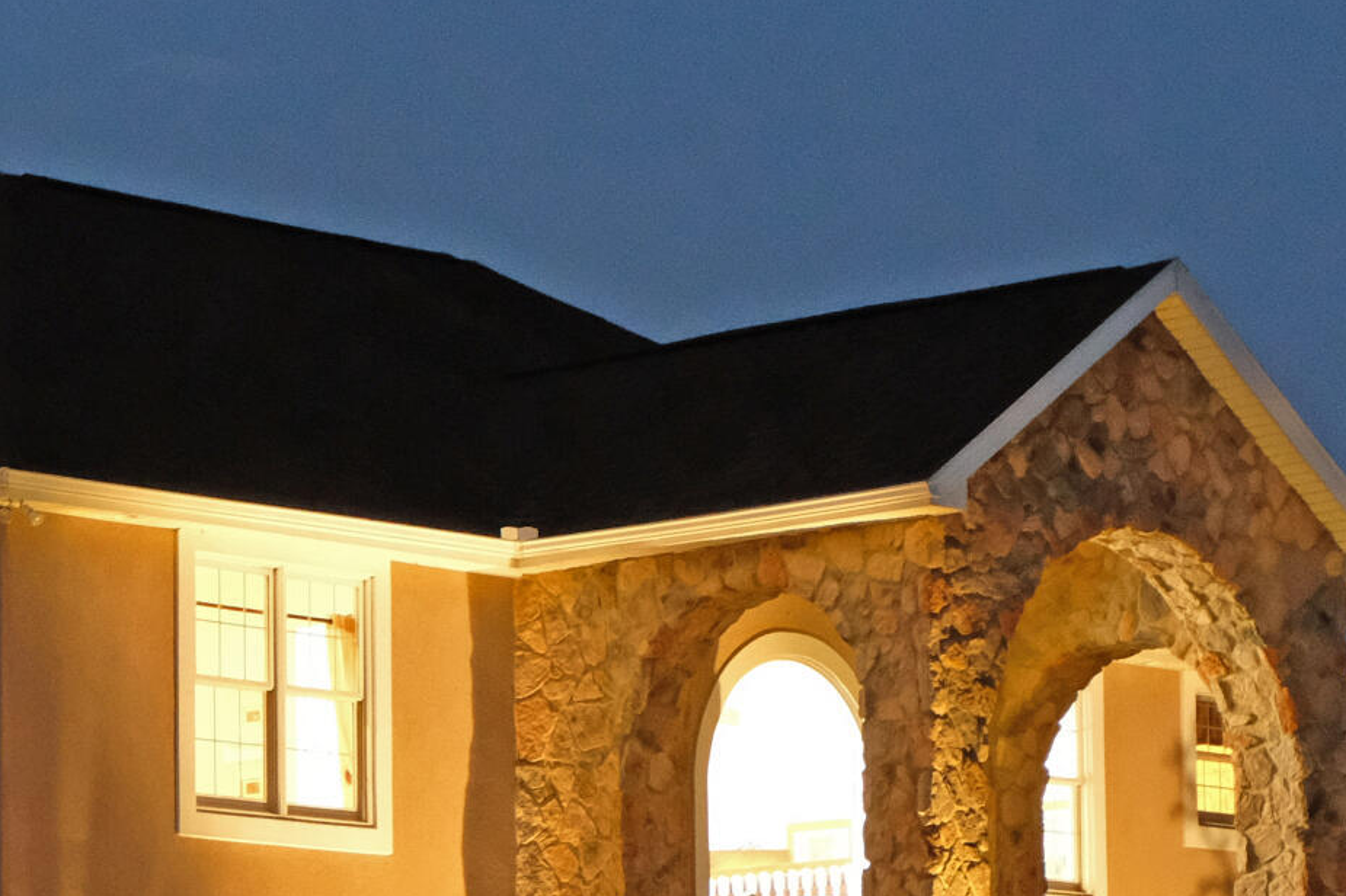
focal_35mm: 159
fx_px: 5942
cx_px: -473
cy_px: 982
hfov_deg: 12.5
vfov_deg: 8.6
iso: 3200
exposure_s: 1/7.5
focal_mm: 32.9
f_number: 3.6
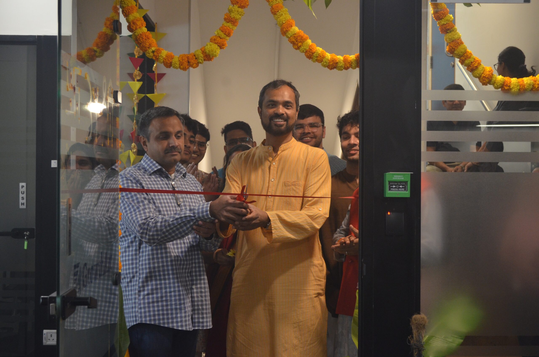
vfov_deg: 24.9
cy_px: 178
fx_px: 807
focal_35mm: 54
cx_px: 270
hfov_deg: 36.9
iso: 1000
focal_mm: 36
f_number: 5
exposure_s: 1/30
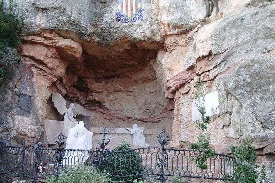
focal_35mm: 52
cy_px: 80
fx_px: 397
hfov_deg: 38.1
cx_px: 114
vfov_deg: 26.0
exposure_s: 1/60
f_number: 2.8
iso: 50
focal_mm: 6.8
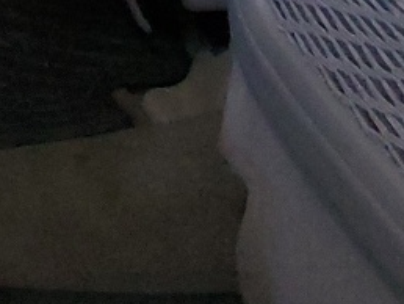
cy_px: -340
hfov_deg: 10.9
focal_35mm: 161
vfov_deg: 8.6
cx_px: -479
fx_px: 1881
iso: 235
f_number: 1.5
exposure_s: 1/60.2
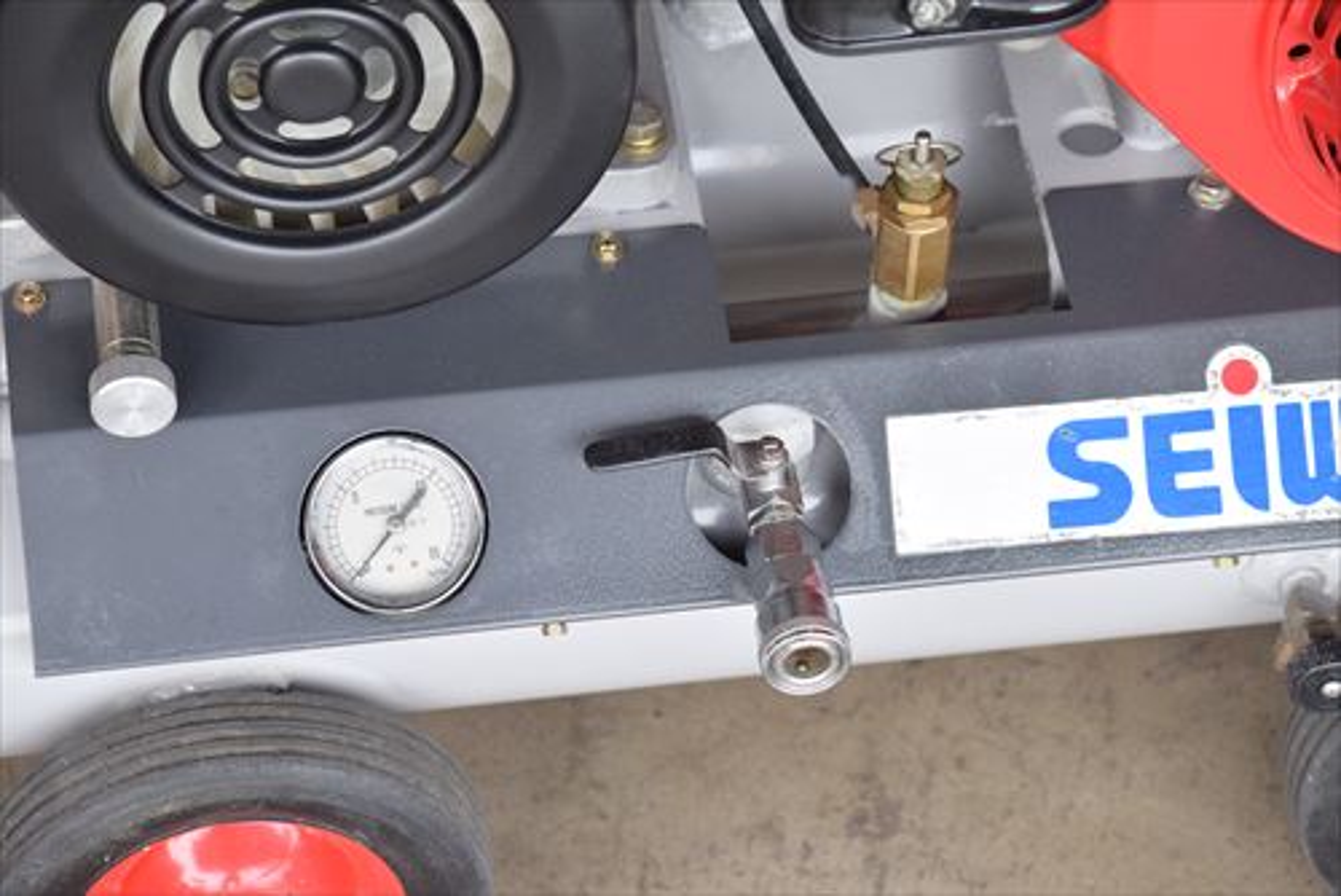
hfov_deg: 17.1
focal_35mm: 120
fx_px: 4472
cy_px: 448
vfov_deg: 11.4
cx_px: 670
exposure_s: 1/400
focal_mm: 80
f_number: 6.3
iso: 1250
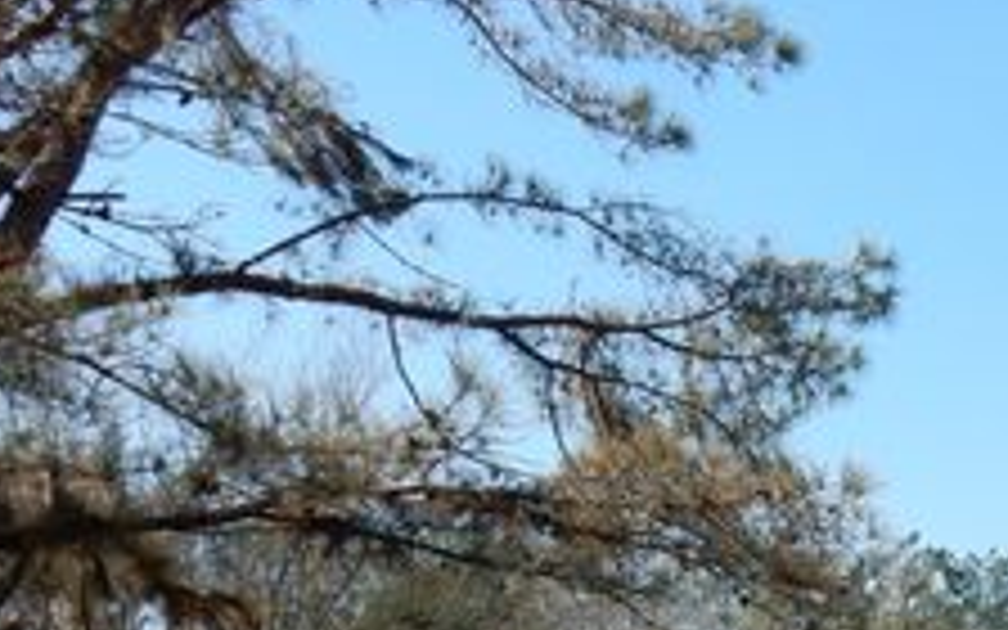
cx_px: 981
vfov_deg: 14.7
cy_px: 812
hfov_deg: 23.5
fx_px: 2335
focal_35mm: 85
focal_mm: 6.4
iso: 125
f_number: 4
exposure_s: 1/800
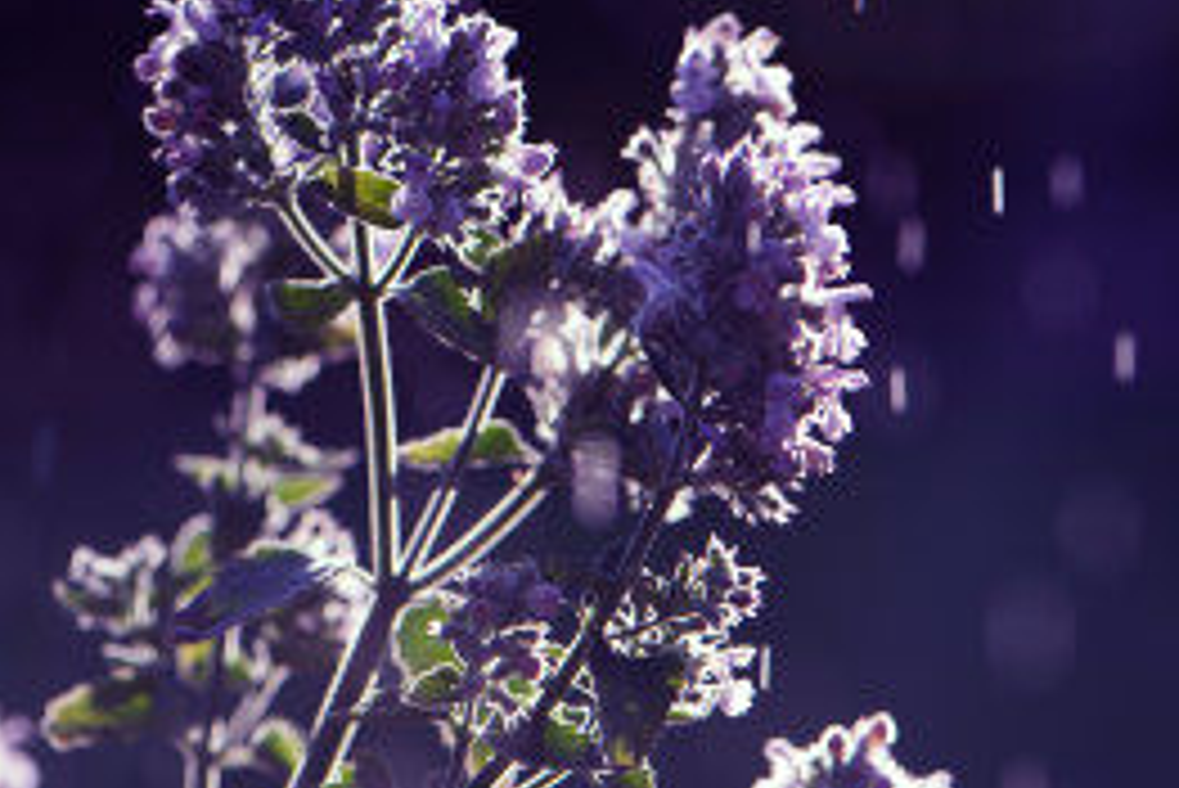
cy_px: 412
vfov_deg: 5.6
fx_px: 8028
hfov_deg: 8.4
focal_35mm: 245
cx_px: 544
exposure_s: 1/400
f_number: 6.3
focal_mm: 105
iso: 200
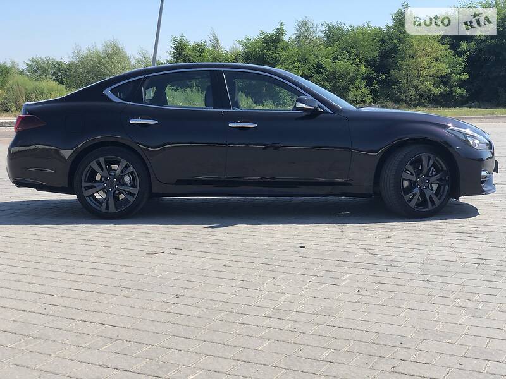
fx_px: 760
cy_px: 190
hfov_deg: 36.8
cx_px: 253
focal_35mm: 52
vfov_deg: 28.0
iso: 16
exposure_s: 1/676
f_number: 2.4
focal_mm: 6
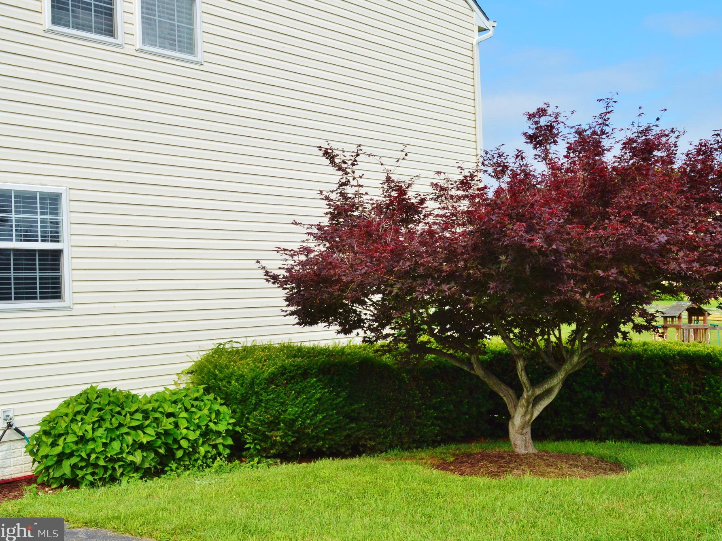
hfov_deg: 43.8
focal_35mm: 43
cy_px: 272
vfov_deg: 33.6
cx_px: 389
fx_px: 897
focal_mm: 26
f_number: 10
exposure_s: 1/320
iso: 400
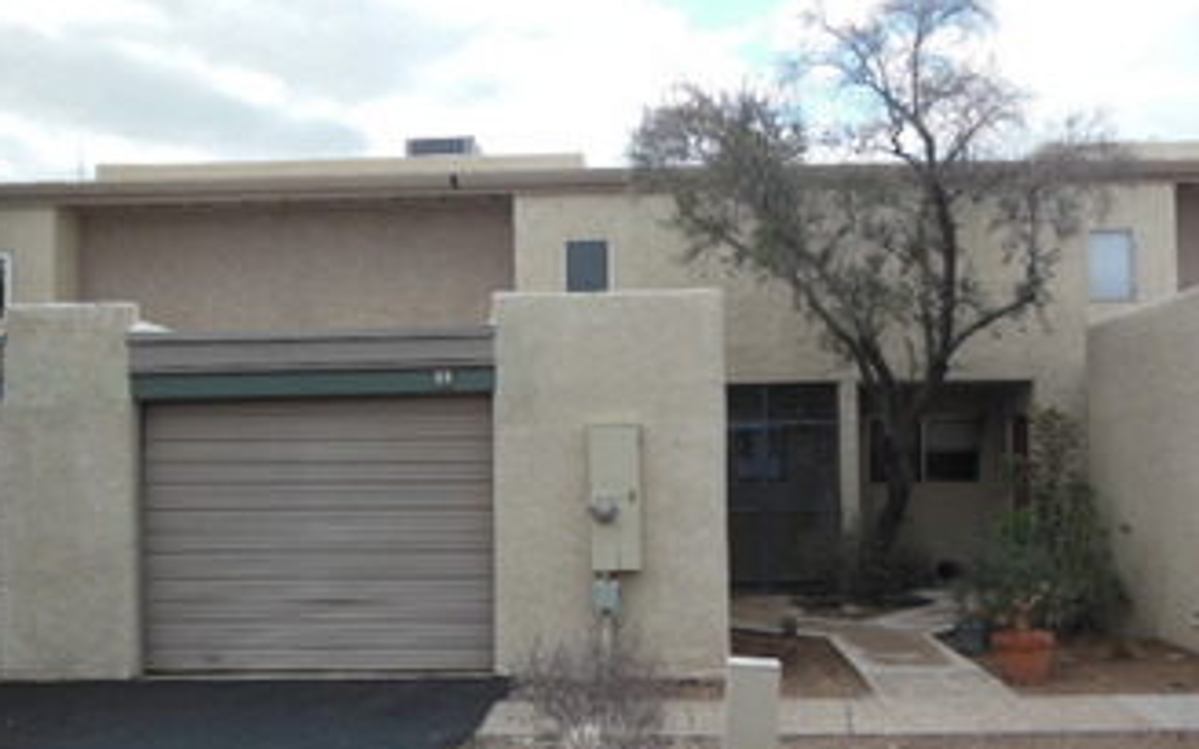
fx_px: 1242
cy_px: 431
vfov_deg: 33.5
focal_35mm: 38
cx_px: 610
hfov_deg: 51.5
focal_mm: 6
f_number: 3.9
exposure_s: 1/400
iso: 125
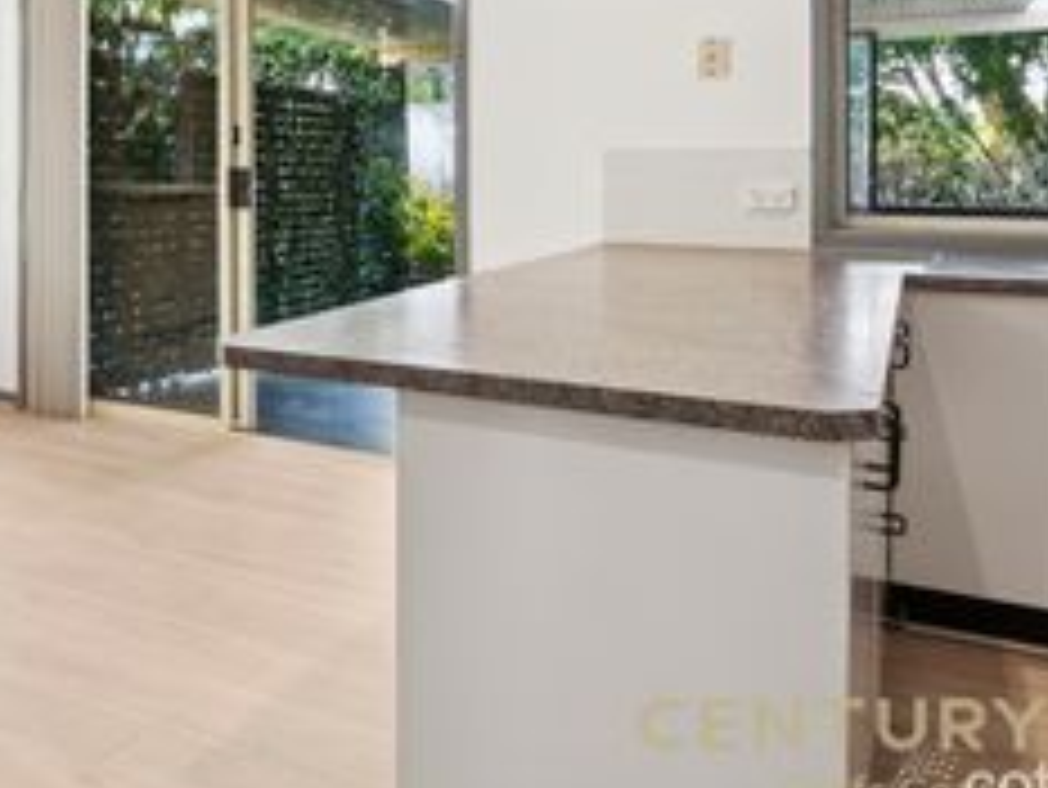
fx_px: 939
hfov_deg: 53.8
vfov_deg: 43.6
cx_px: 189
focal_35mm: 31
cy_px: 173
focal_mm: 16
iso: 400
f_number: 11
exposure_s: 1/6
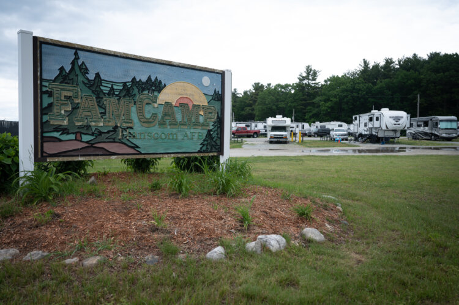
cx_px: 230
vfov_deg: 47.9
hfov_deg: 67.4
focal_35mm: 27
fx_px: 344
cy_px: 152
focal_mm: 27
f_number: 4
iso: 500
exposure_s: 1/1000
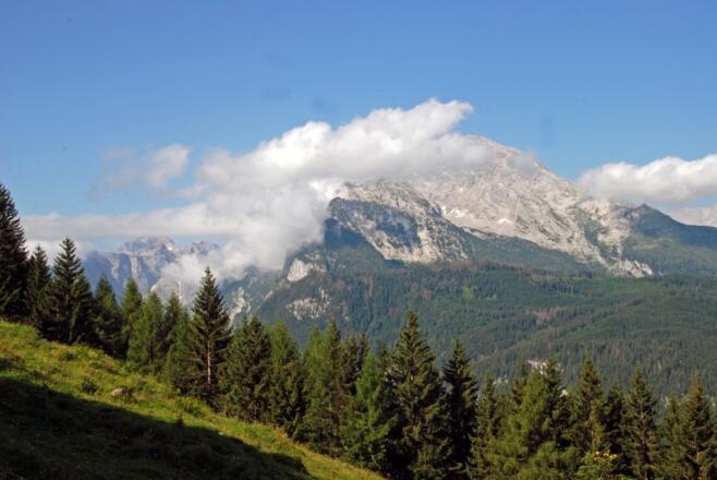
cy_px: 240
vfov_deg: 28.1
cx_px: 358
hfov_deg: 41.1
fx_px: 957
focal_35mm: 48
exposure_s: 1/100
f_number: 14
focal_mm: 32
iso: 160
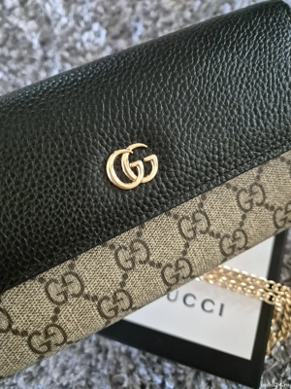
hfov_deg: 58.9
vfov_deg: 73.9
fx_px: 258
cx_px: 146
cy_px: 194
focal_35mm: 23
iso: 2000
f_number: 1.8
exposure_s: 1/100
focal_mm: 5.4
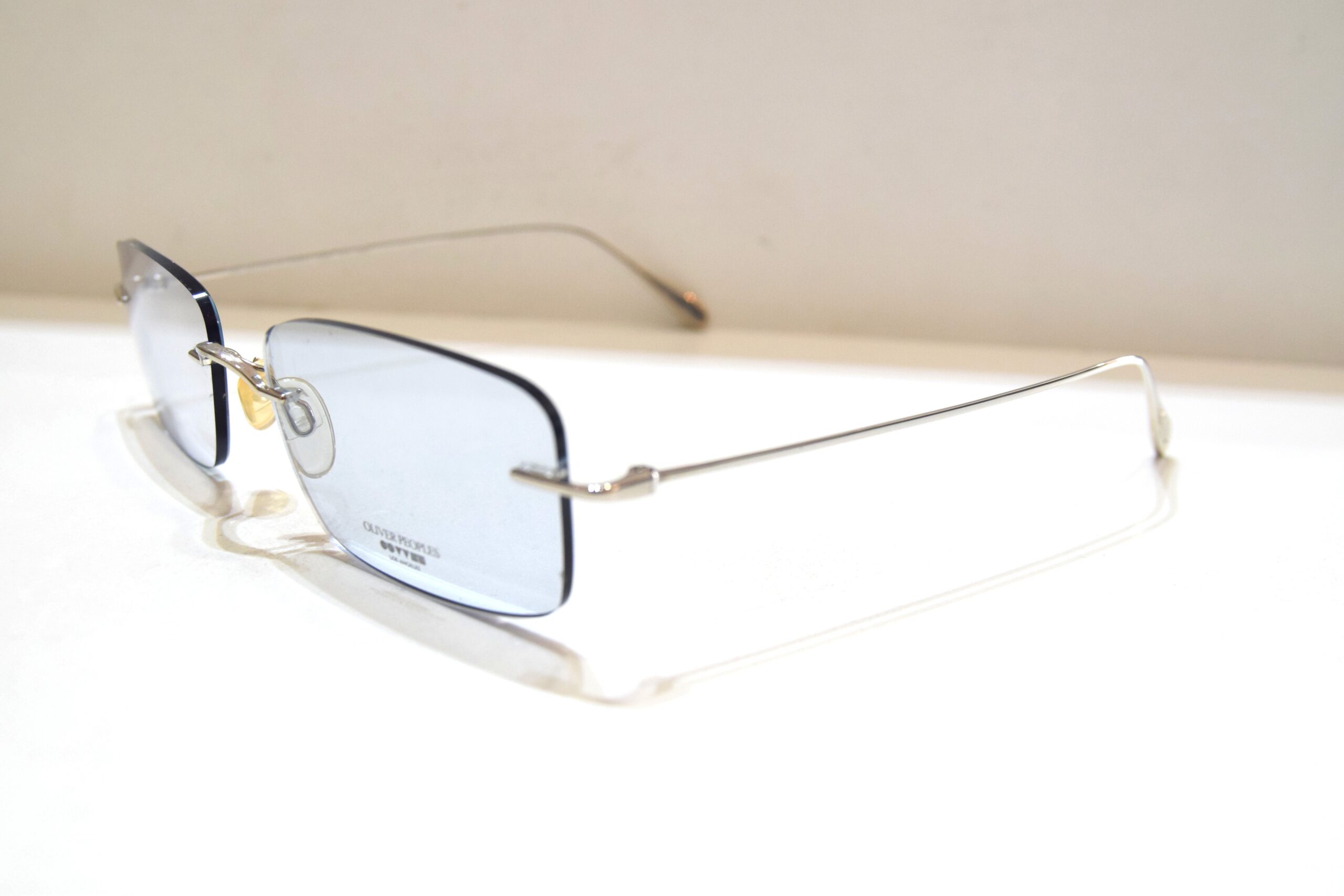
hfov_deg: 49.6
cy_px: 448
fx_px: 1456
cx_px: 672
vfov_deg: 34.2
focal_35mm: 39
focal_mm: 26
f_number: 6.3
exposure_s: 1/40
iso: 800
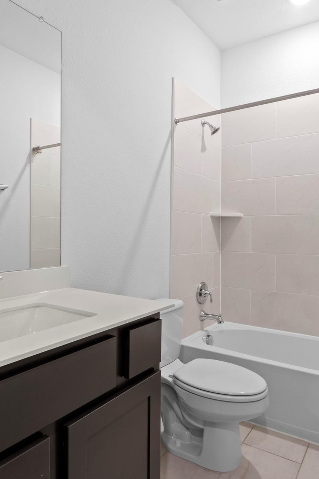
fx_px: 306
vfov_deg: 76.1
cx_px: 188
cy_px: 242
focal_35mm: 23
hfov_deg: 54.8
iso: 250
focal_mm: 10
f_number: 11
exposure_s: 2.5
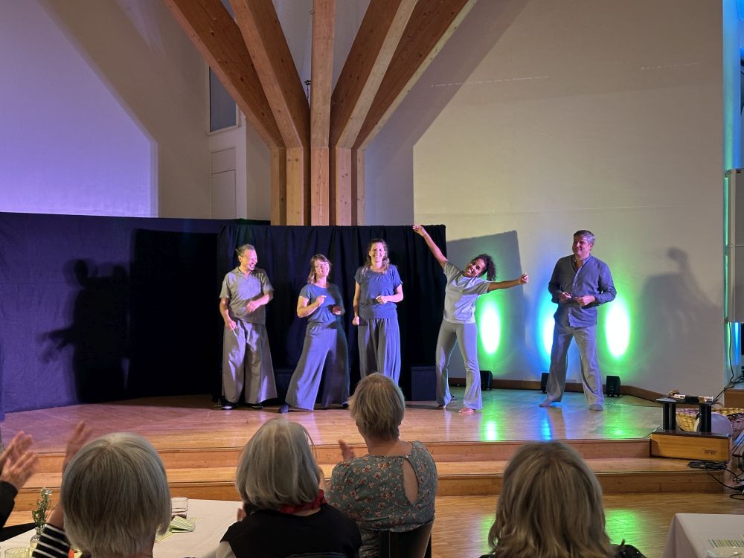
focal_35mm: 48
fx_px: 1032
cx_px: 372
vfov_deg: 30.3
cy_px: 279
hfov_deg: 39.7
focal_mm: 6.86
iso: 200
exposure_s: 1/33
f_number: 1.78
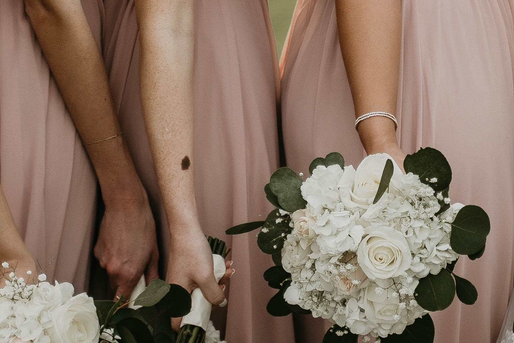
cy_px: -125
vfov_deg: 4.7
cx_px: 653
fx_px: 4168
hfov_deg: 7.0
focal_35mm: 292
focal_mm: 75
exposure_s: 1/500
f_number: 2.8
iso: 160
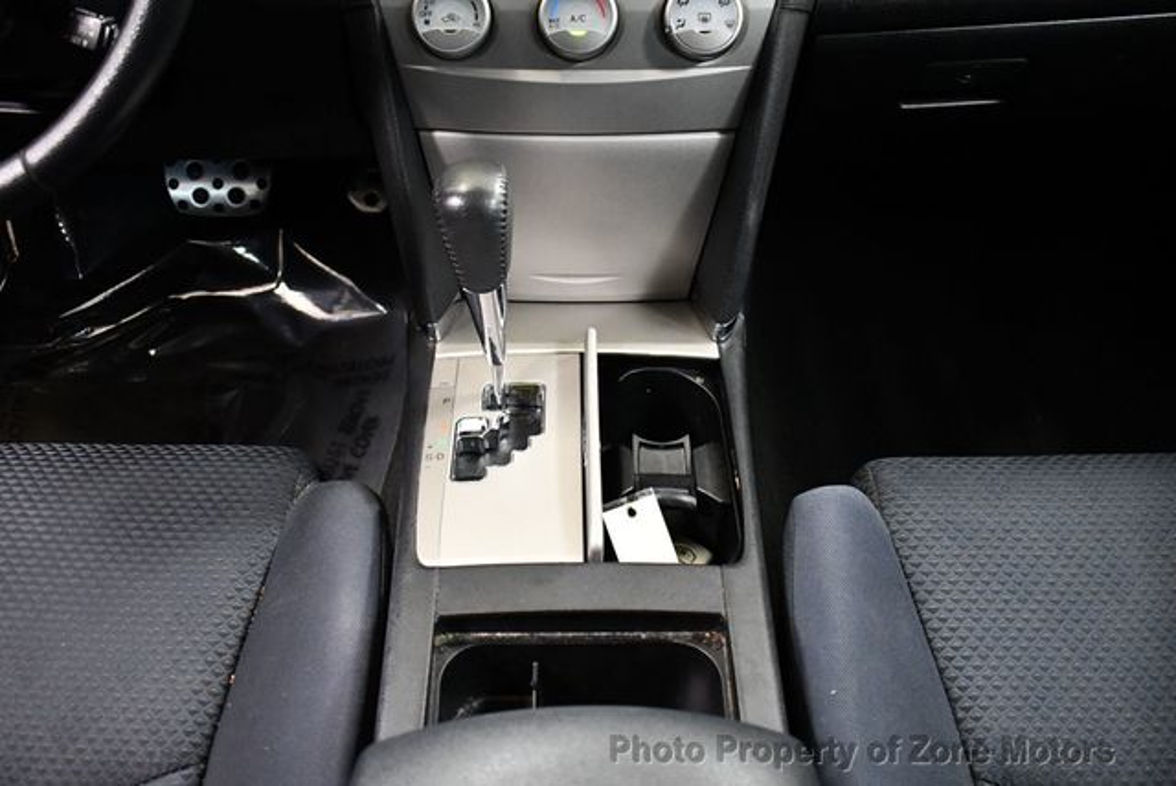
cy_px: 393
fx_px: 1177
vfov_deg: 36.9
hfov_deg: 53.1
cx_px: 588
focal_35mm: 36
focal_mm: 18
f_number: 3.5
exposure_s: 1/60
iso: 3600
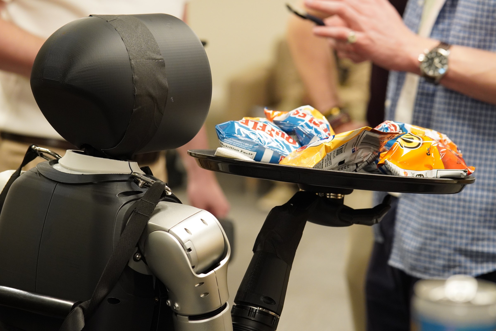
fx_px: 1550
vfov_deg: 12.2
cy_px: 166
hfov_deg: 18.2
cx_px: 248
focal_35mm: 112
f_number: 4
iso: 1600
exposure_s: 1/160
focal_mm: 75
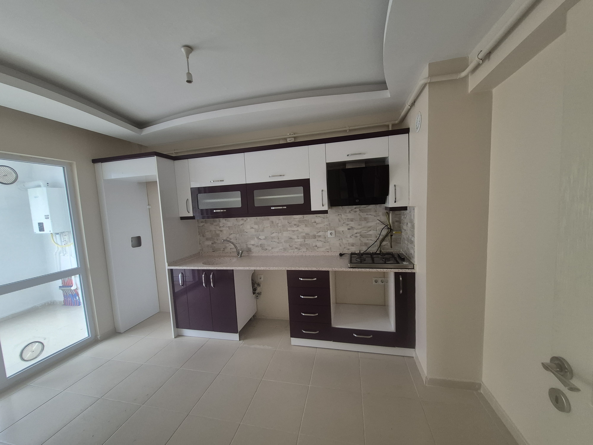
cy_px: 222
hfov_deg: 106.2
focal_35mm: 13
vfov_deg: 89.9
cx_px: 296
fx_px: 223
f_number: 2.2
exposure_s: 1/50
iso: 160
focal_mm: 1.74
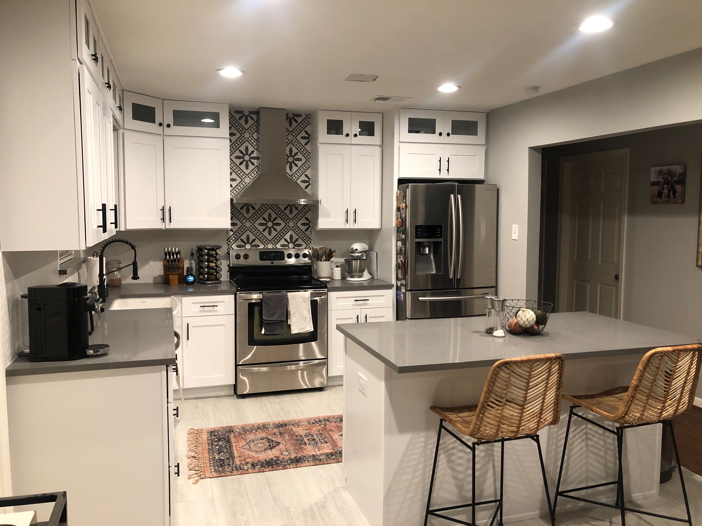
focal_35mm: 28
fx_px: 568
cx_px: 351
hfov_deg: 63.4
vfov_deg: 49.7
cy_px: 263
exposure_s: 1/15
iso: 64
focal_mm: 3.99
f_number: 1.8
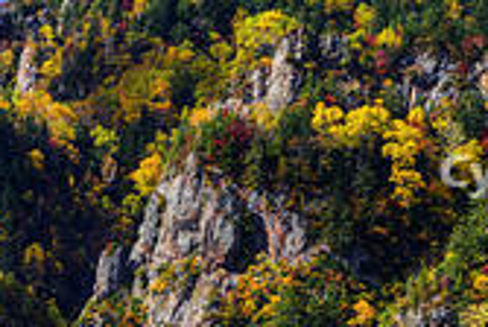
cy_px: 164
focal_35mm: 430
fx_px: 5839
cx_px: 603
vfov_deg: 3.2
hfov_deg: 4.8
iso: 64
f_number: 11
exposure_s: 1/8
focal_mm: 120
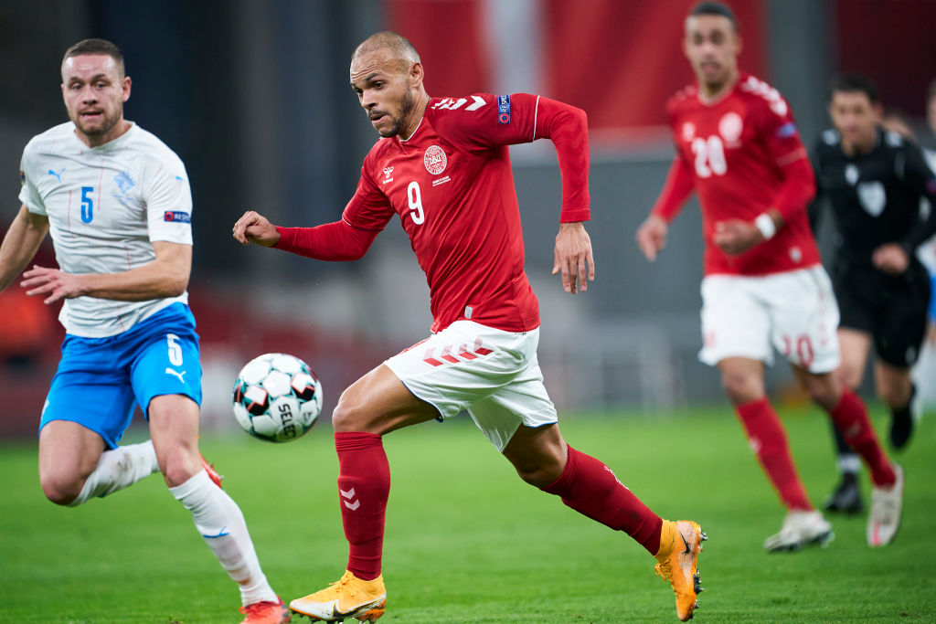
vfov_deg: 3.4
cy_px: 312
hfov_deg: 5.2
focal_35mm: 400
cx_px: 468
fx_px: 10401
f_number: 2.8
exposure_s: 1/2000
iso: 4000
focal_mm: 400
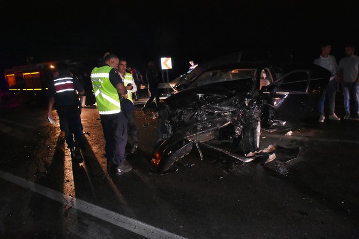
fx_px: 269
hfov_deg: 67.4
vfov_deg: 48.0
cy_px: 120
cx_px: 180
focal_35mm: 27
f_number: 3.5
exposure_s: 1/60
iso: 6400
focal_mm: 18
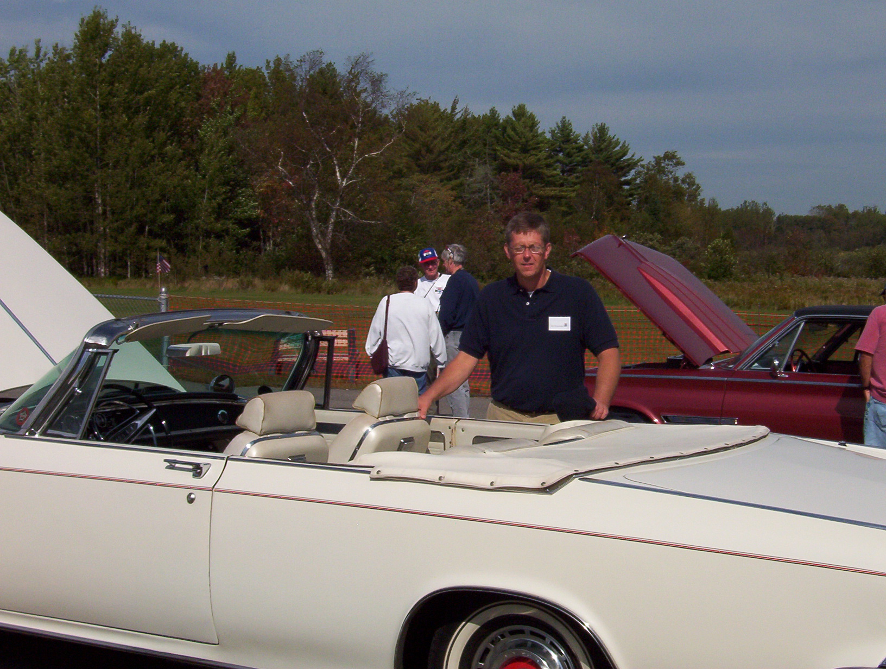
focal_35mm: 64
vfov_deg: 23.0
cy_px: 334
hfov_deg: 30.2
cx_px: 443
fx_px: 1642
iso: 100
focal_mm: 9.98
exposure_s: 1/1701
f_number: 6.7
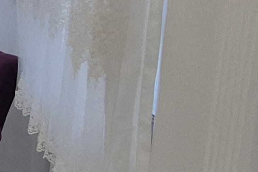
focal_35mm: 89
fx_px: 638
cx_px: -303
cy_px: 42
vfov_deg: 15.3
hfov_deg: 15.9
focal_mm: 1.74
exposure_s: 1/50
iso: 160
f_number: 2.2
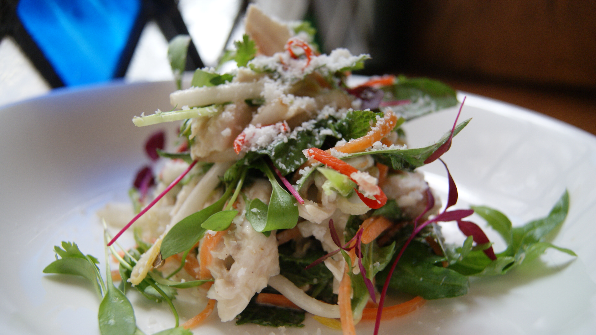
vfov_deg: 31.2
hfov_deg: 52.8
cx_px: 297
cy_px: 188
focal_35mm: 38
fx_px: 601
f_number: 4
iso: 400
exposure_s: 1/30
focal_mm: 24
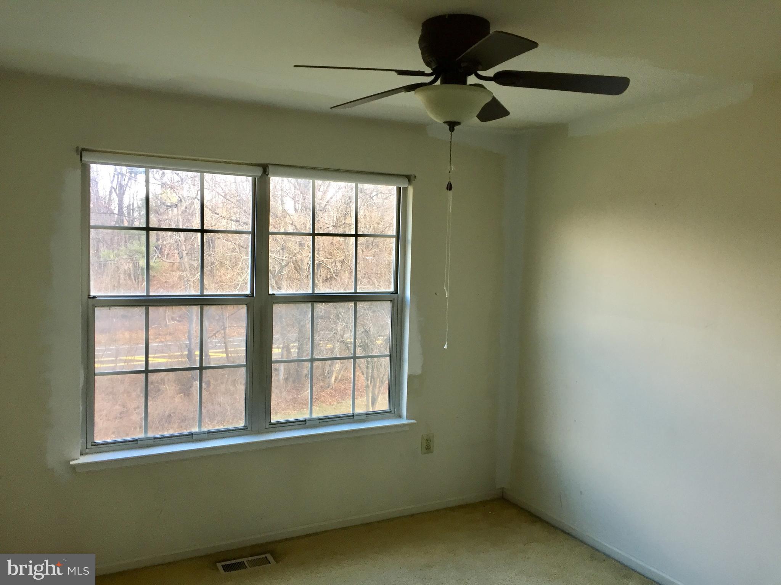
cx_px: 390
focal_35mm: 29
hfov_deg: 61.7
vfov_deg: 48.2
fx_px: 654
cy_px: 292
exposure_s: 1/40
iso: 32
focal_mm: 4.15
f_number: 2.2
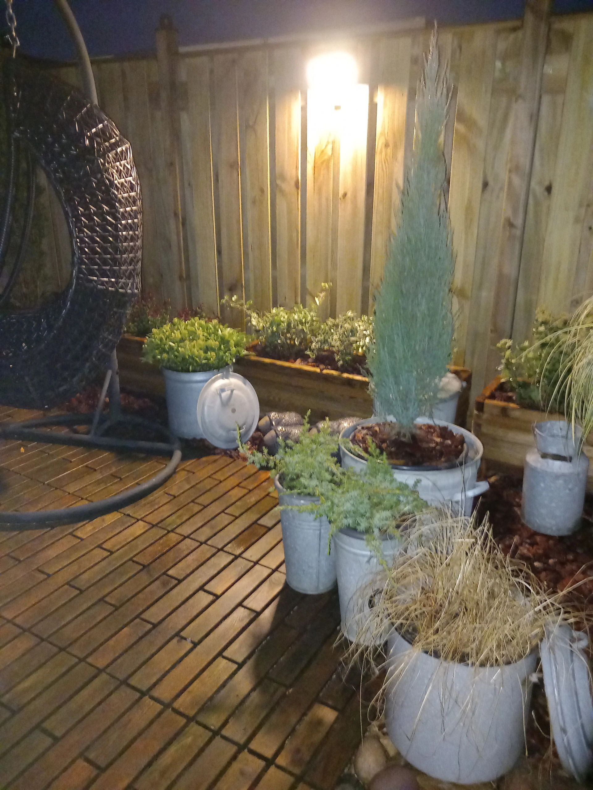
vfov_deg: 65.3
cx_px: 296
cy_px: 395
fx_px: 617
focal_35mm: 27
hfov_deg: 51.4
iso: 1250
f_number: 1.8
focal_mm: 4
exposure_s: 1/14
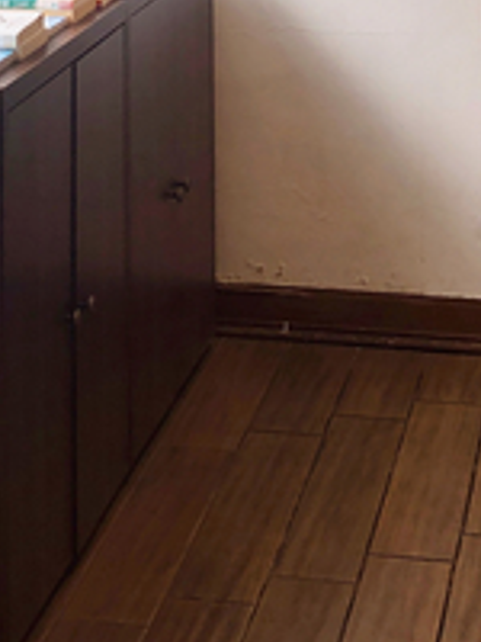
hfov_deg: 13.2
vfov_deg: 16.0
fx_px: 2075
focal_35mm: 112
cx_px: 154
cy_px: -334
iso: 32
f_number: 1.8
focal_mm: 3.99
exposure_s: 1/120
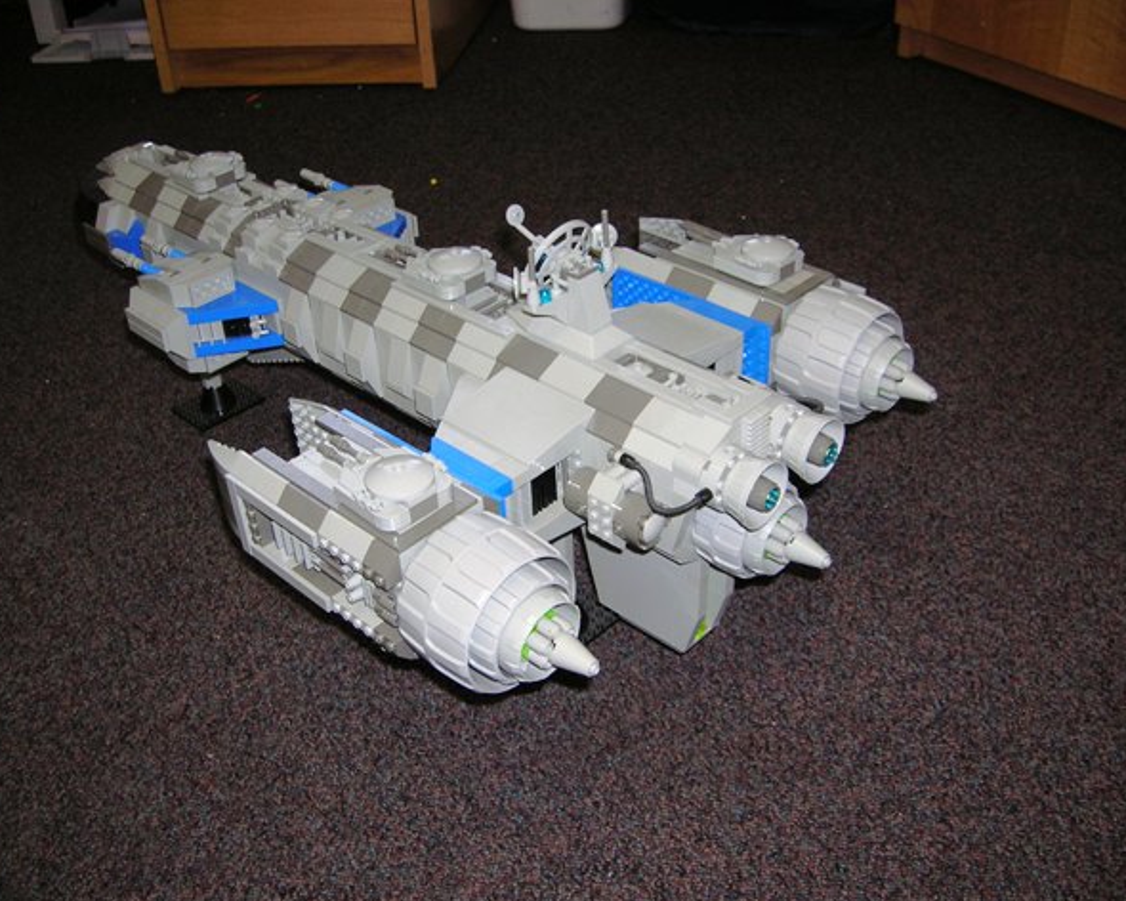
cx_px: 582
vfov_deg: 41.2
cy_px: 455
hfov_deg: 50.3
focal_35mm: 36
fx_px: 1200
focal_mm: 5.7
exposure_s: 1/60.1
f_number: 2.9
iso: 50
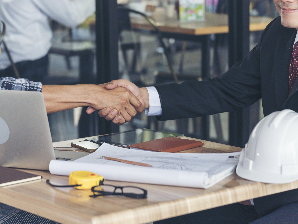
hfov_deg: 16.6
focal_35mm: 119
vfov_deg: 12.5
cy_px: 112
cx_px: 149
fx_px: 1024
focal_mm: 110
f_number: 4.2
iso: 400
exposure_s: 1/320
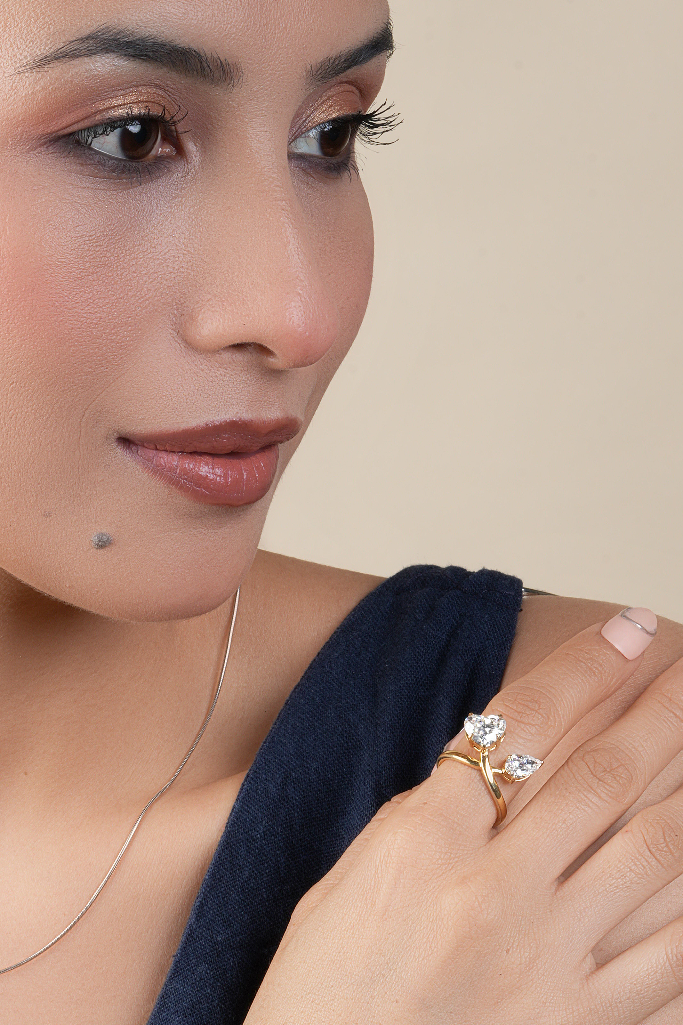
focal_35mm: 197
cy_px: 538
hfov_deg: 7.0
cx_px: 79
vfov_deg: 10.4
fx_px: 5607
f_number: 20
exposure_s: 1/125
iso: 100
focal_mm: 90
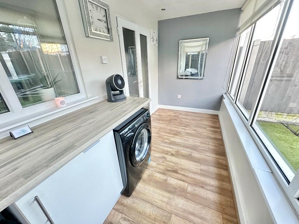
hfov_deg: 102.1
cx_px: 150
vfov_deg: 85.7
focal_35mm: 14
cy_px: 112
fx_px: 121
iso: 320
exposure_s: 1/77
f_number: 2.2
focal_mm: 2.22
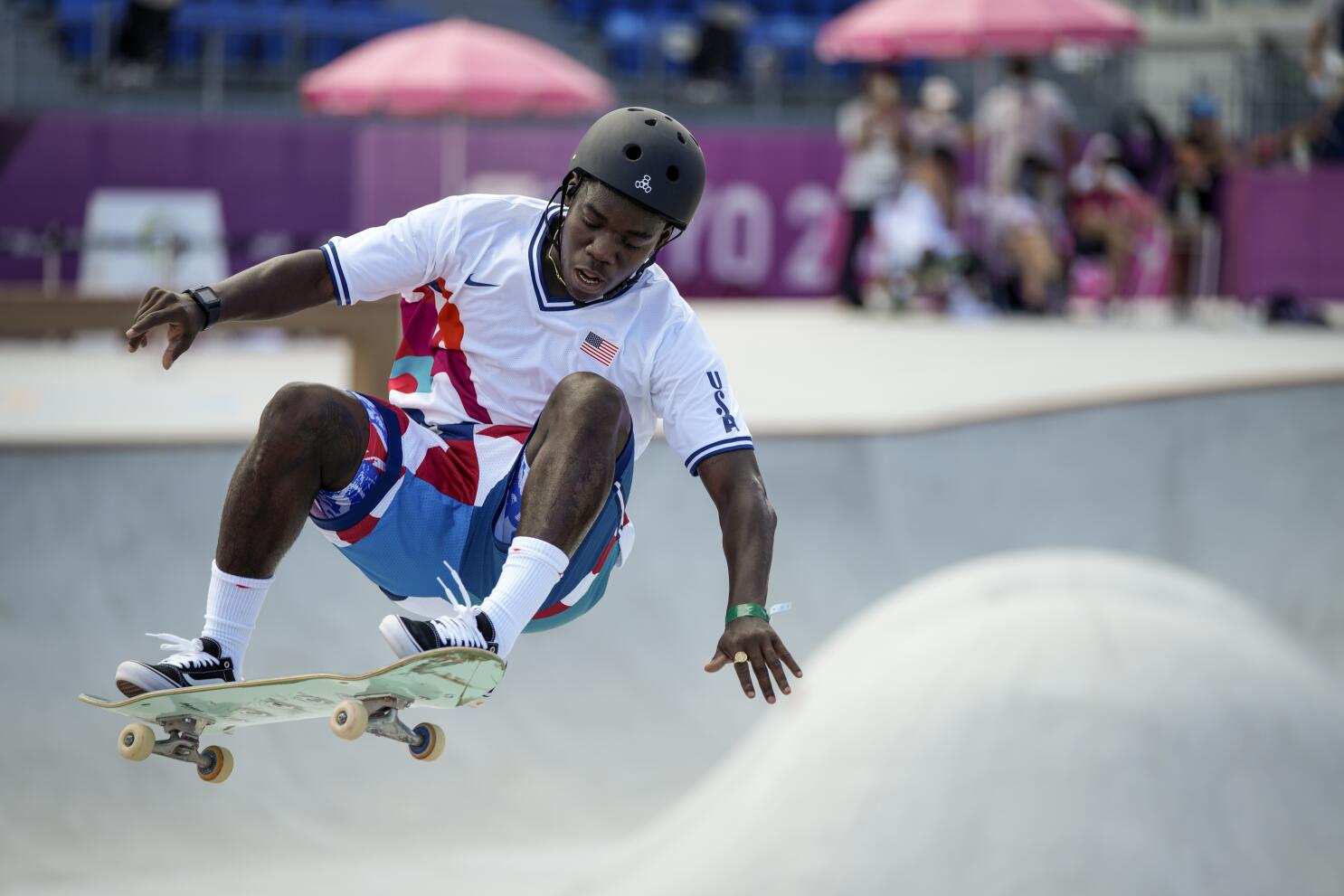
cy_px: 448
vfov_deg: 8.2
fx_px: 6235
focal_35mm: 167
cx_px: 672
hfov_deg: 12.3
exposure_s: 1/1250
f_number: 2.8
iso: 100
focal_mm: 167
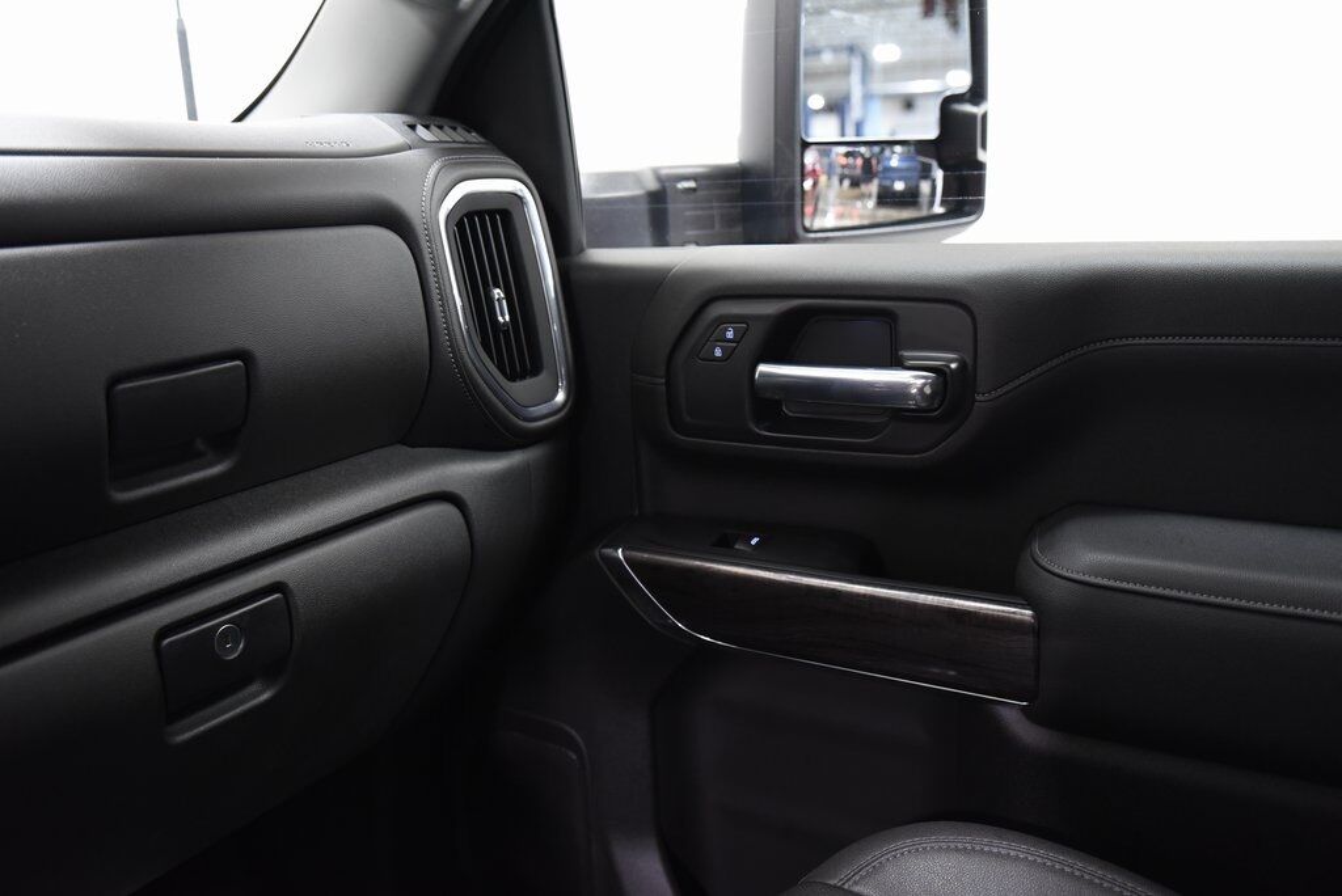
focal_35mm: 34
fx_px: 1268
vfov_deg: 38.9
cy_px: 448
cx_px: 671
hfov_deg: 55.8
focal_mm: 34
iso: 2500
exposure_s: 1/15
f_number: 4
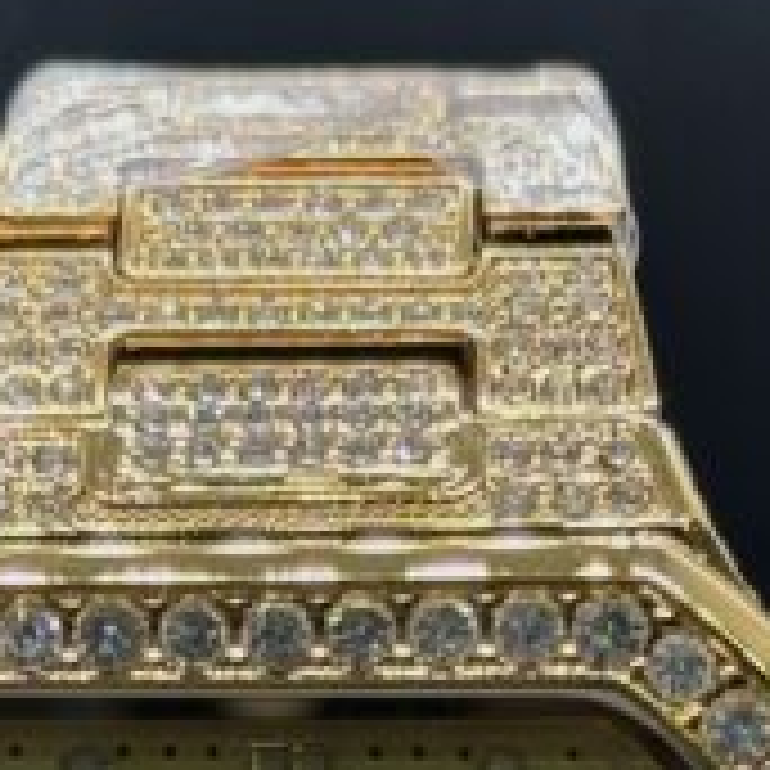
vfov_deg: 8.7
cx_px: 378
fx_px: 5008
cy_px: 1018
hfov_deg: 8.8
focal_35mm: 199
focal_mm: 6.86
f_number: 1.78
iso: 80
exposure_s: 1/100
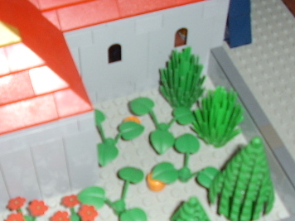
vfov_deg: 26.9
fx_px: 460
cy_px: 148
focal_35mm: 54
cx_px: 144
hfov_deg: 35.5
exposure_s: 1/30
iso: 183
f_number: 2.9
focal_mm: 5.8
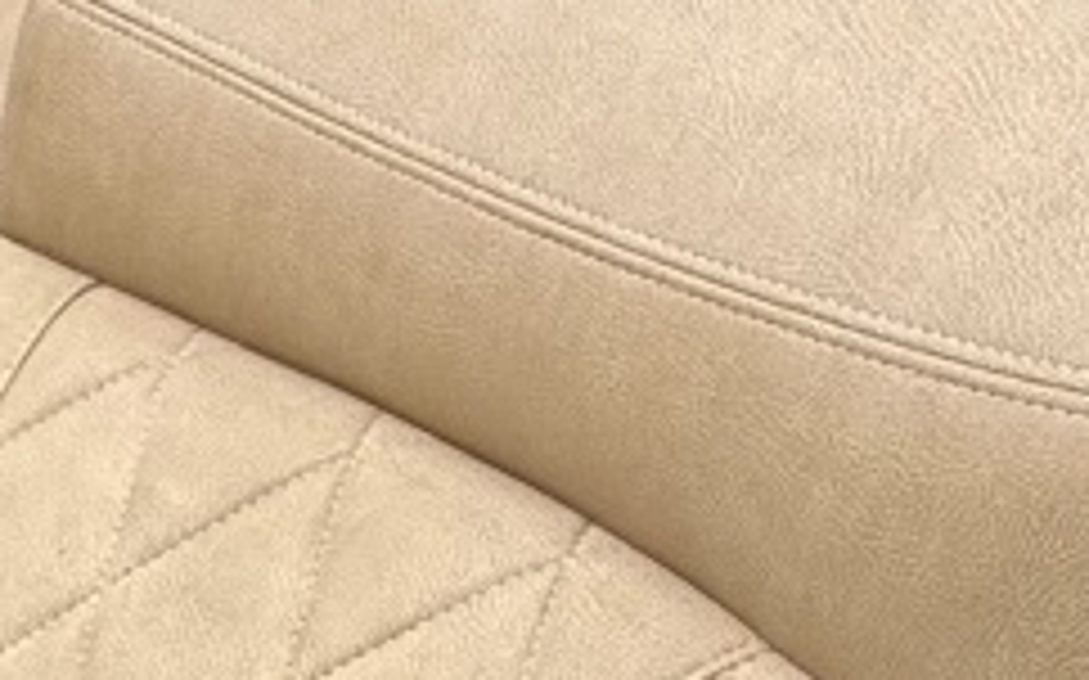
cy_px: 1504
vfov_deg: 11.5
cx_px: -742
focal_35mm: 98
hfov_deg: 17.9
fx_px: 2907
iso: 50
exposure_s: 1/3891
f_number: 2.2
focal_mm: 2.22
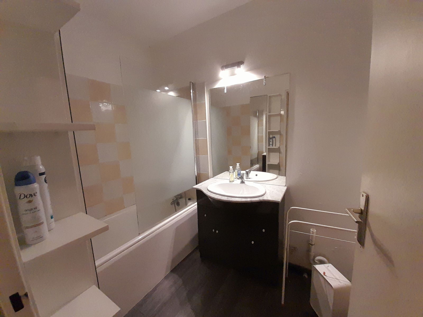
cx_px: 212
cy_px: 158
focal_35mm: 13
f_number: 2.2
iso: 250
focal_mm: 1.13
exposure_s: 1/50
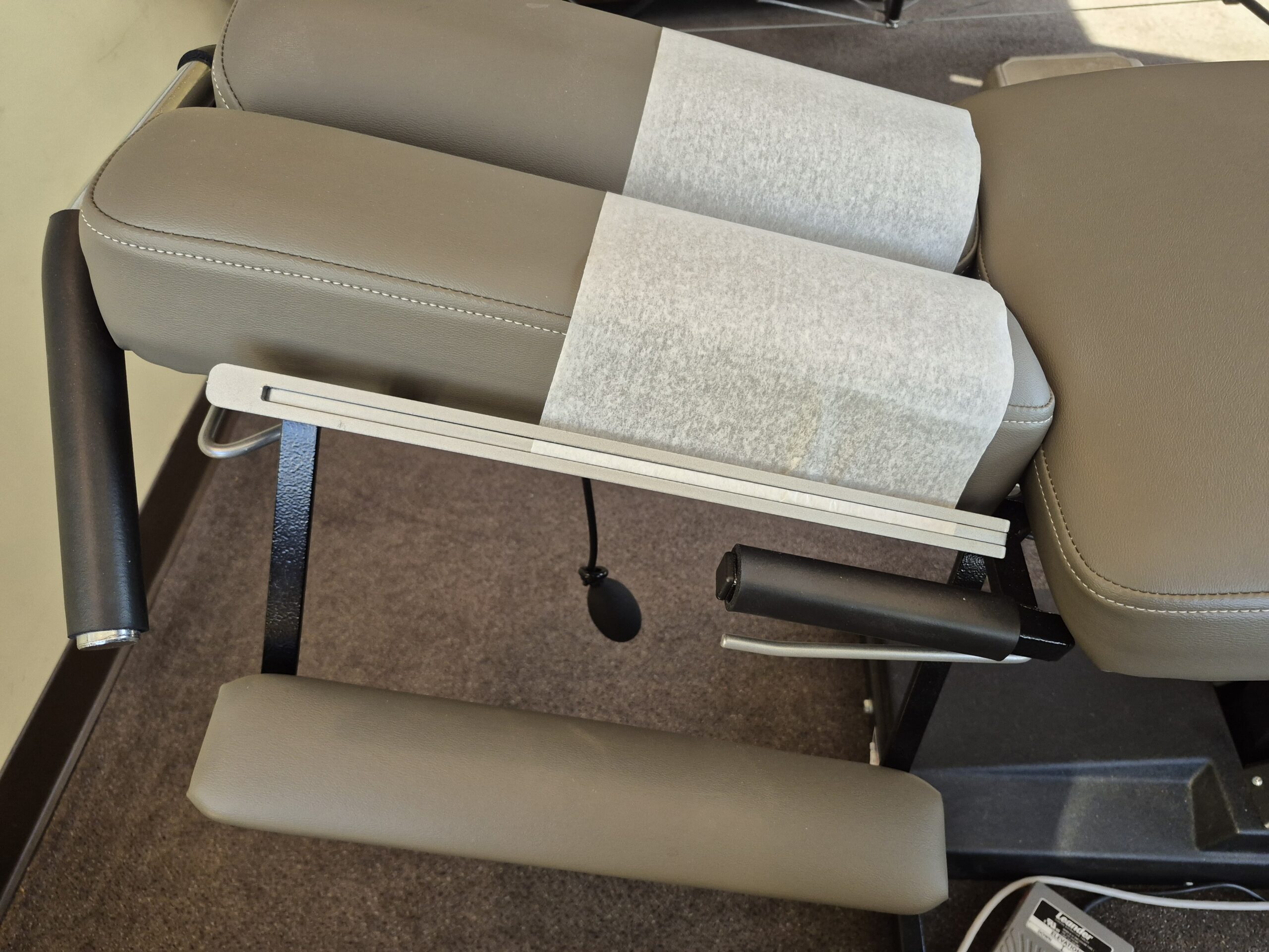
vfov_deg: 58.9
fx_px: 843
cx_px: 634
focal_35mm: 23
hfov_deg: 73.9
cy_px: 476
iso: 320
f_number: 1.8
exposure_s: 1/120
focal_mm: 5.4
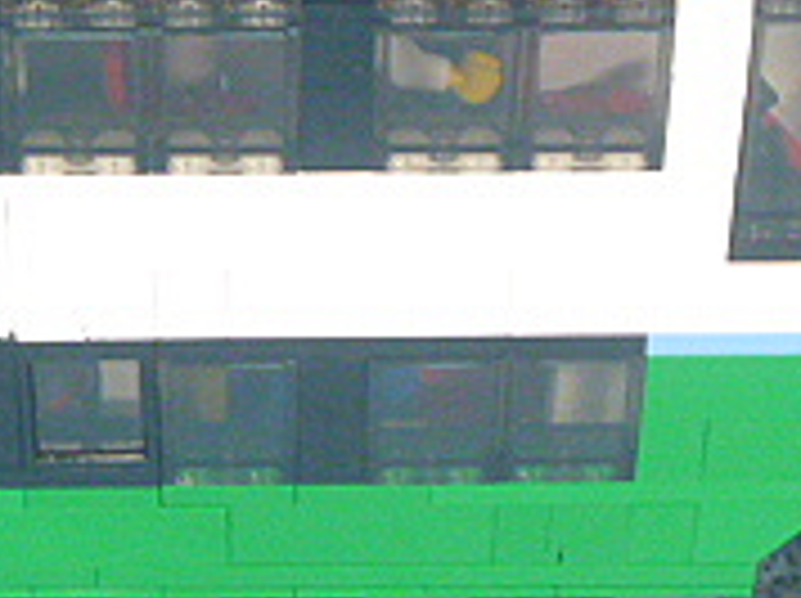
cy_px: 234
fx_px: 2912
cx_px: 216
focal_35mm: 126
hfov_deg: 15.6
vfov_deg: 11.7
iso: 400
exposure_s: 1/13
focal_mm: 6.3
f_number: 3.5
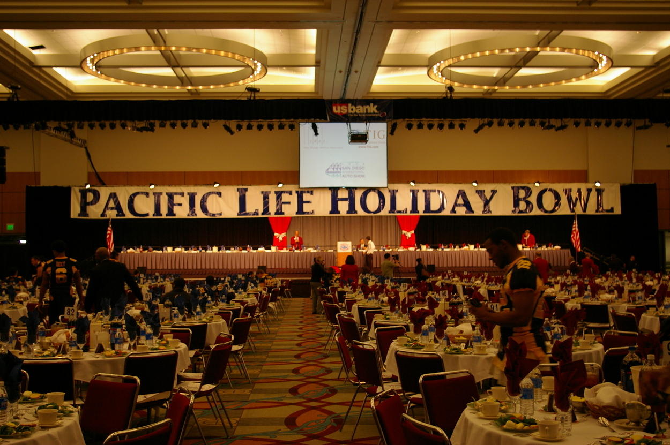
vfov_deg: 31.8
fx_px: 781
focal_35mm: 42
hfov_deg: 46.4
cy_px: 222
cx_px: 335
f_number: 4
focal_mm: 28
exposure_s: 1/60
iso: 400
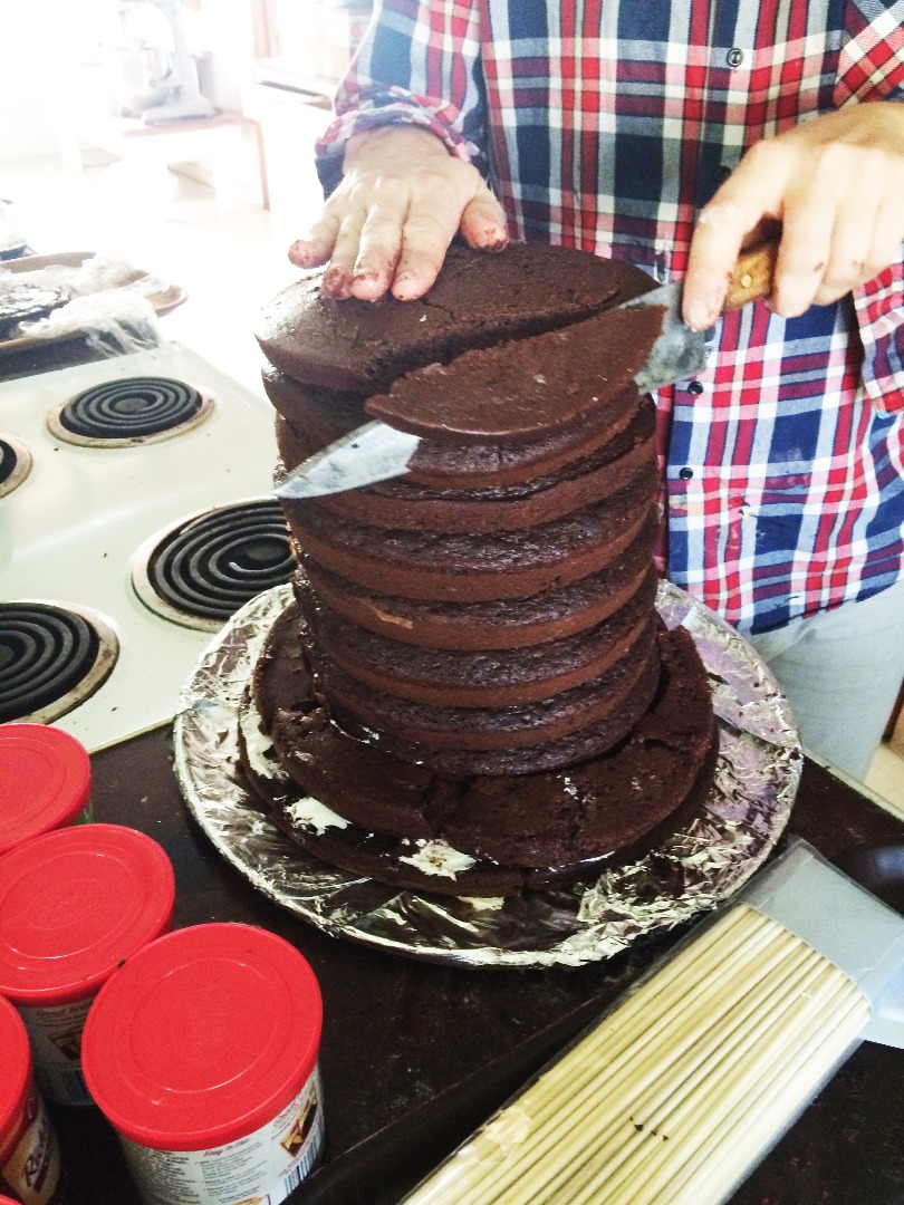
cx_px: 452
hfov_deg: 48.2
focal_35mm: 29
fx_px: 1010
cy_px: 602
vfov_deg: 61.7
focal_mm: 4.15
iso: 320
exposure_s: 1/24
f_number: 2.2
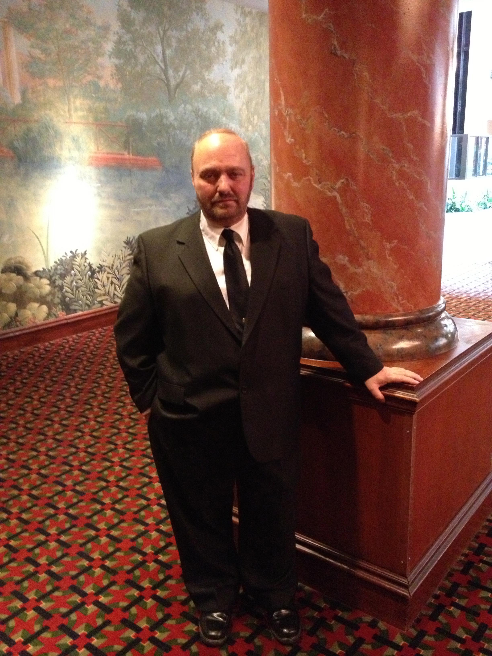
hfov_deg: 40.7
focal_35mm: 35
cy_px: 328
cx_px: 246
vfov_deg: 52.6
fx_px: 663
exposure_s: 1/15
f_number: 2.4
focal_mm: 4.28
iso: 800
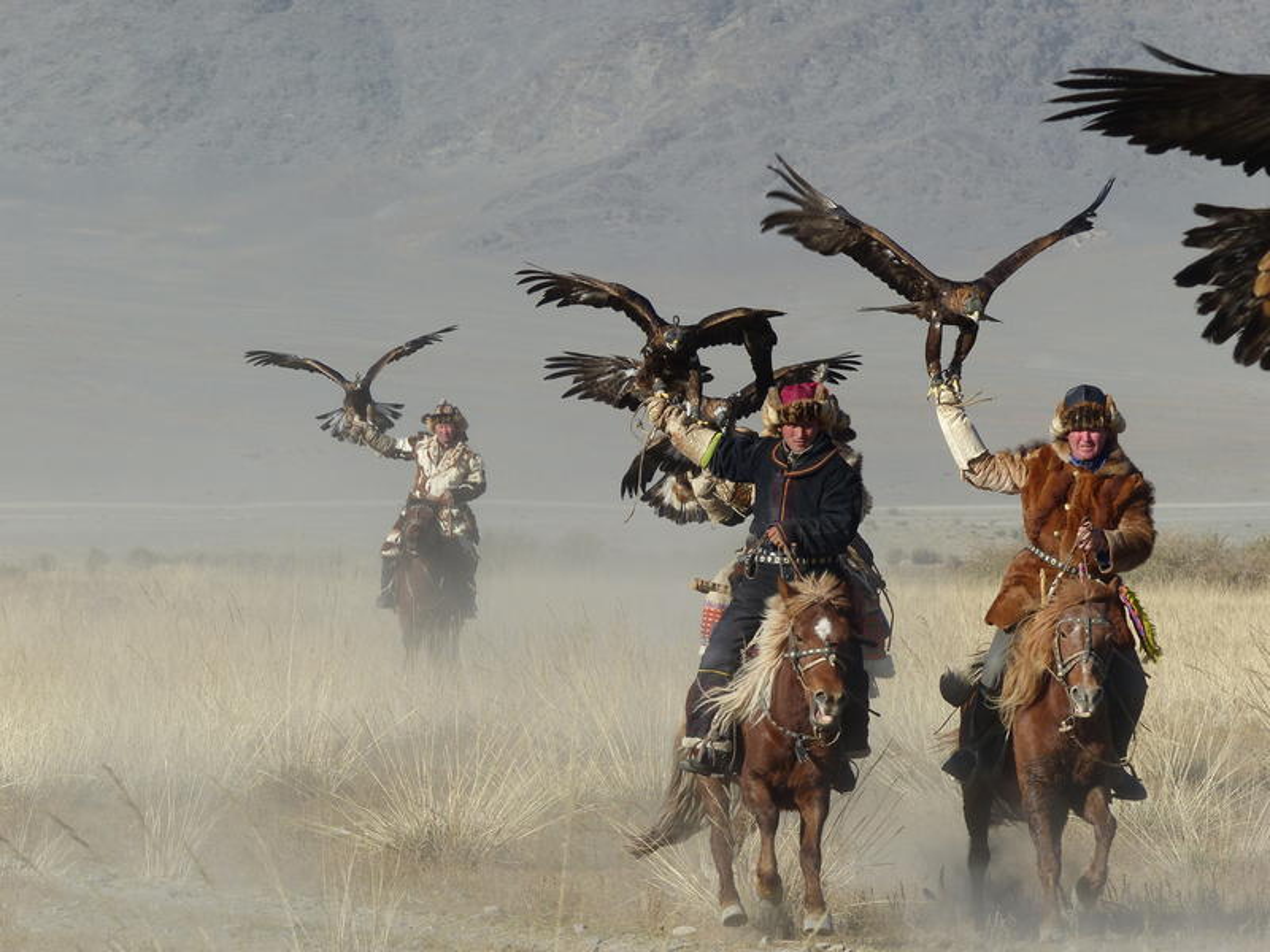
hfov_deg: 7.5
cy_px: 476
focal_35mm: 263
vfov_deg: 5.7
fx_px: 9649
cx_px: 635
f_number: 4
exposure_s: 1/1000
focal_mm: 47.4
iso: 100
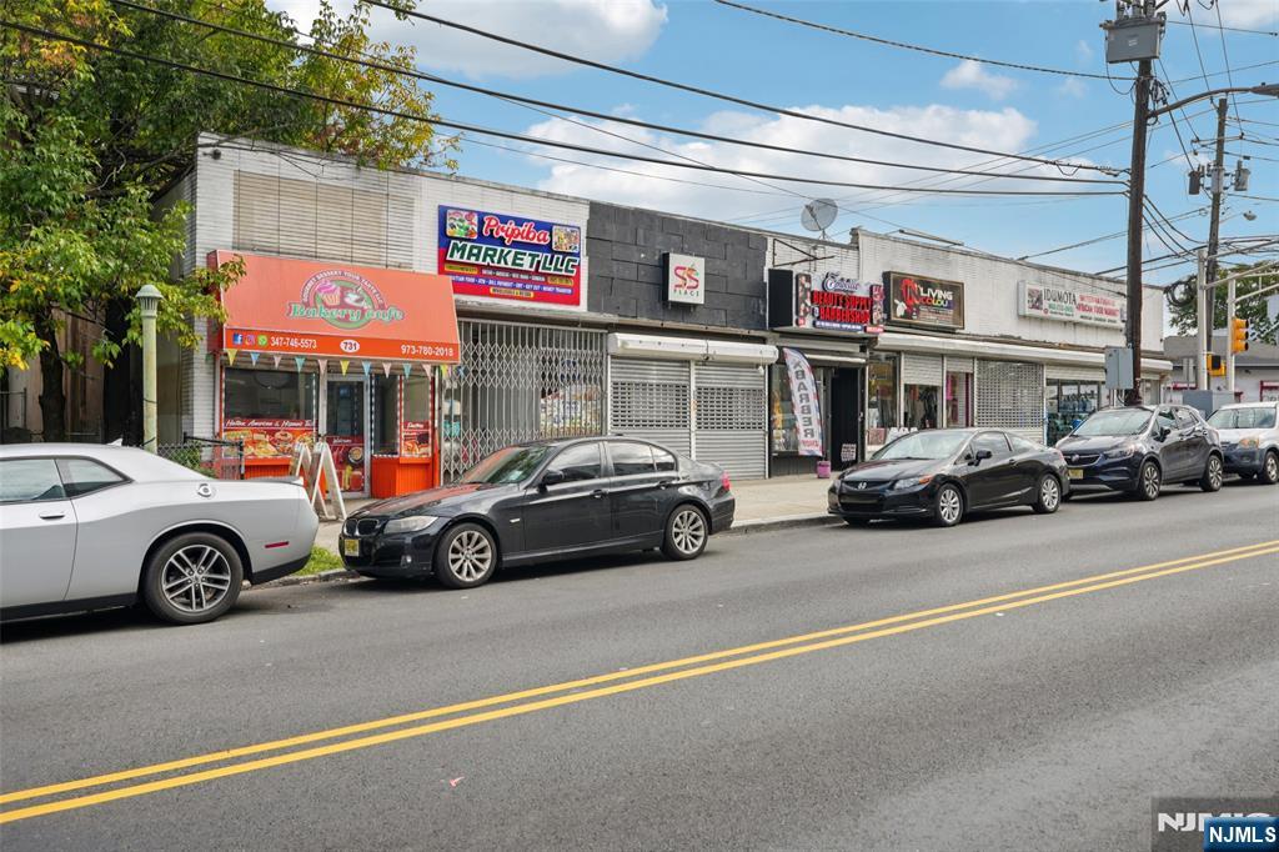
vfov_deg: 44.2
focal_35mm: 30
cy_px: 426
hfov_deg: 62.8
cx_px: 640
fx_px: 1048
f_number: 8
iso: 100
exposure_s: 1/160
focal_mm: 29.5
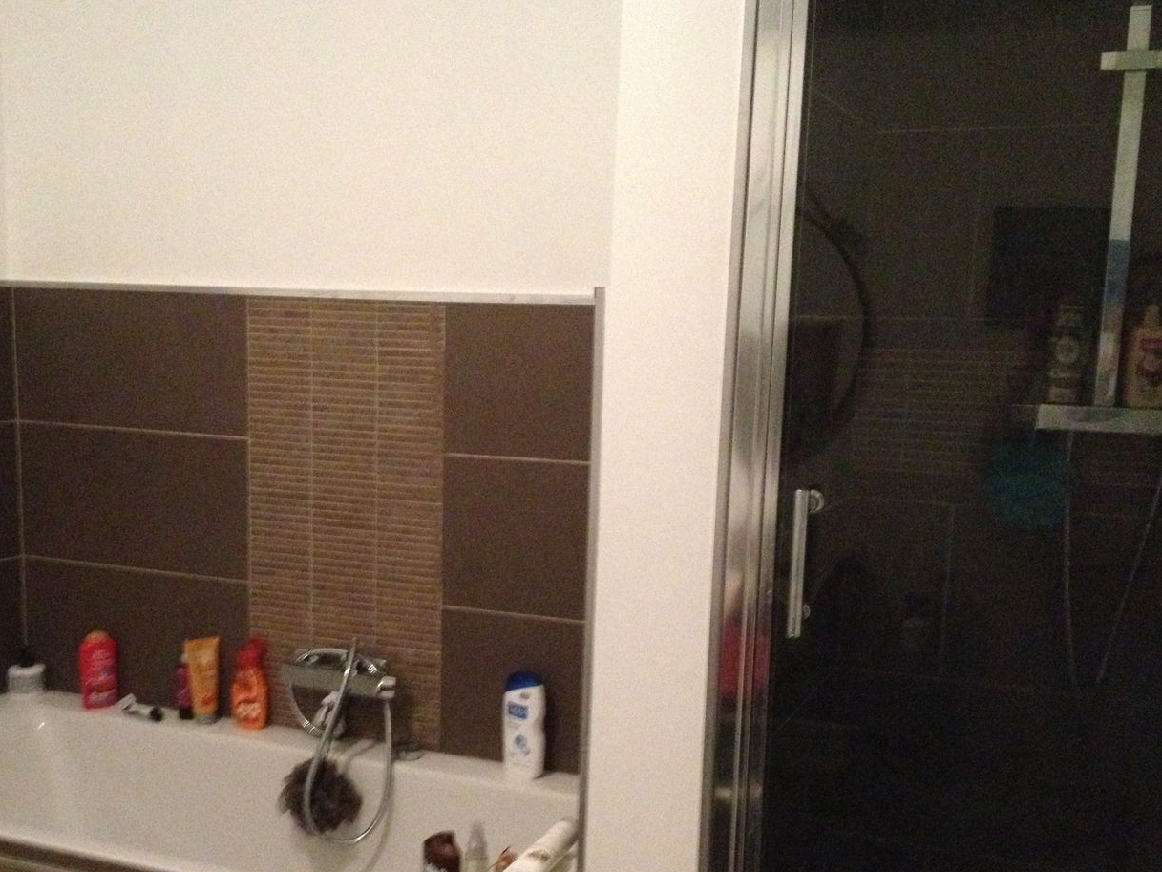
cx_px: 511
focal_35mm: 46
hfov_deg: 41.2
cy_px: 551
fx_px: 1544
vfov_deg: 31.4
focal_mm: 4.28
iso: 800
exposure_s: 1/17
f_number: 2.4
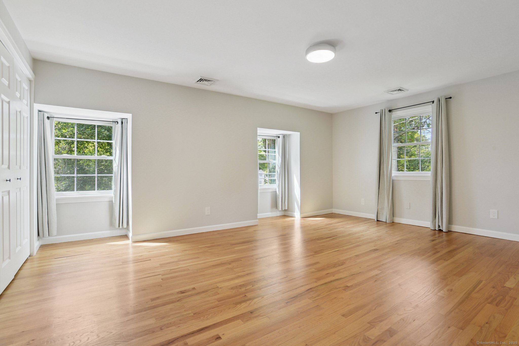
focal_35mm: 17
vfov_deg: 70.4
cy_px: 173
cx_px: 260
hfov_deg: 93.3
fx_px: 245
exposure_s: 1/25
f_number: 11
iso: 400
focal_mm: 17
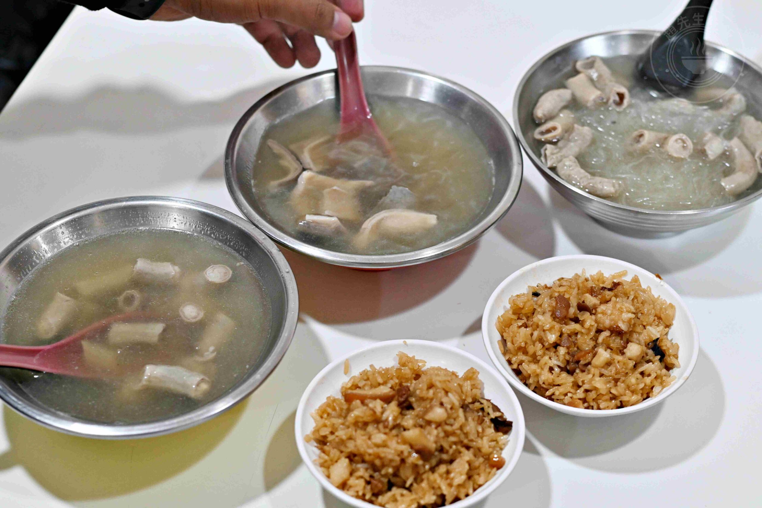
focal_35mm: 75
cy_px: 254
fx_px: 1587
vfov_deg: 18.2
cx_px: 381
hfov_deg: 27.0
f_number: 3.2
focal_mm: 50
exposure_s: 1/200
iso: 800
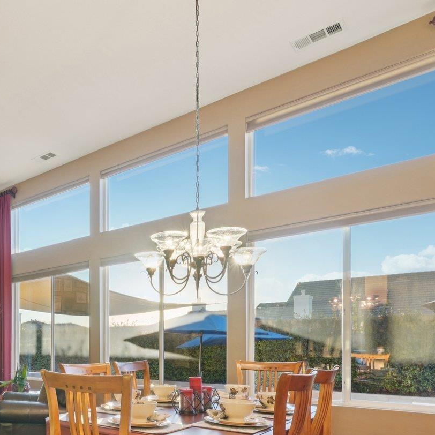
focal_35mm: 30
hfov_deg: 48.4
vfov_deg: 51.5
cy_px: 332
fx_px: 427
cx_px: 43
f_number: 8
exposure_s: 1/15
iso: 400
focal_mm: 14
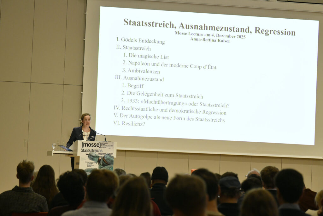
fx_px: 1077
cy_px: 108
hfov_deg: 17.1
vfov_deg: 11.4
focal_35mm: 120
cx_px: 162
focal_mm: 120
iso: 3200
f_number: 5
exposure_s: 1/250
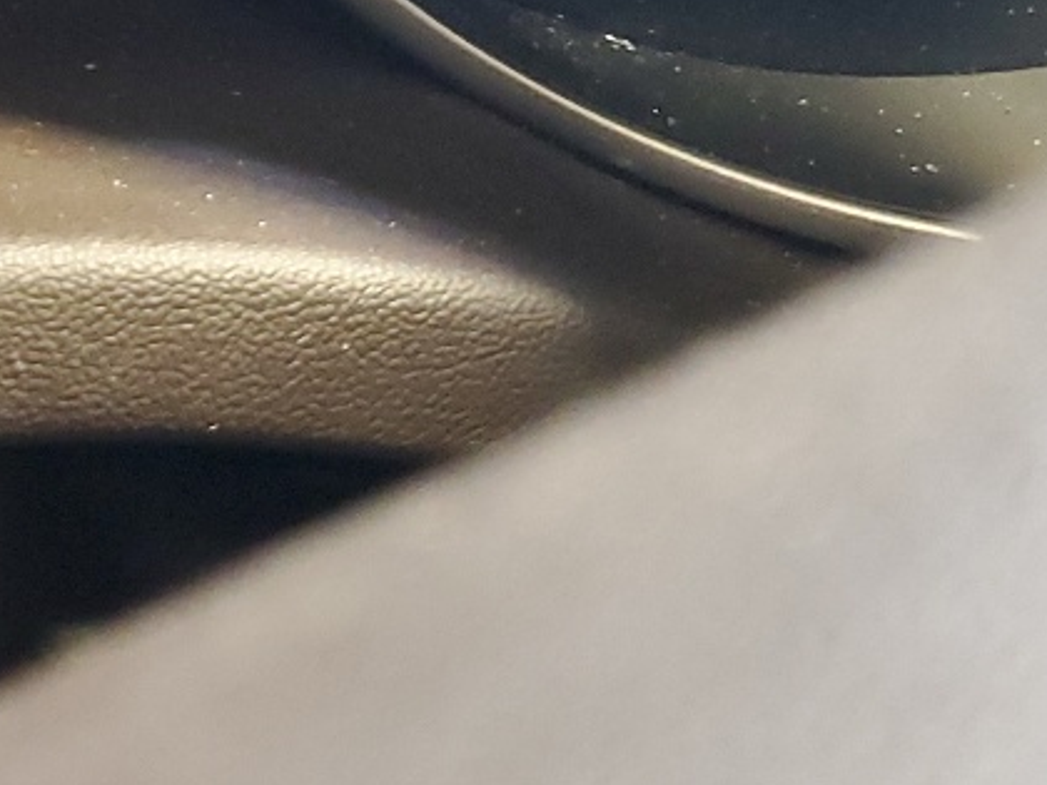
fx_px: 2994
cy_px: -441
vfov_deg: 13.9
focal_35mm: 99
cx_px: -62
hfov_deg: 19.1
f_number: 1.5
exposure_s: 1/20
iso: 318
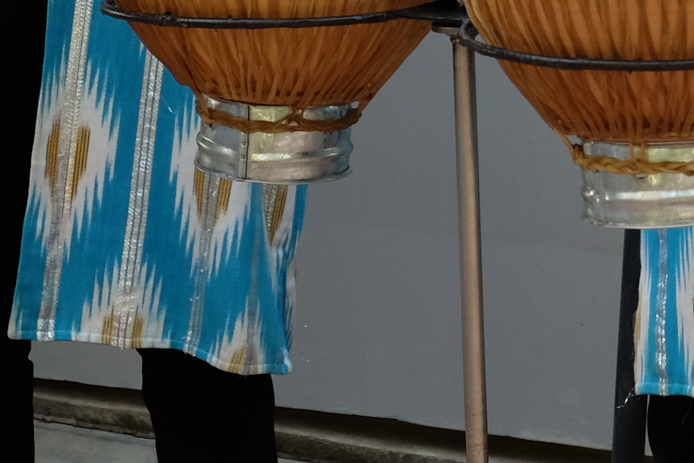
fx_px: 3721
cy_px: -238
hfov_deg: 10.2
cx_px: 1108
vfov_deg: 7.0
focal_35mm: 193
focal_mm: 34.3
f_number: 5.6
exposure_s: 1/170
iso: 500
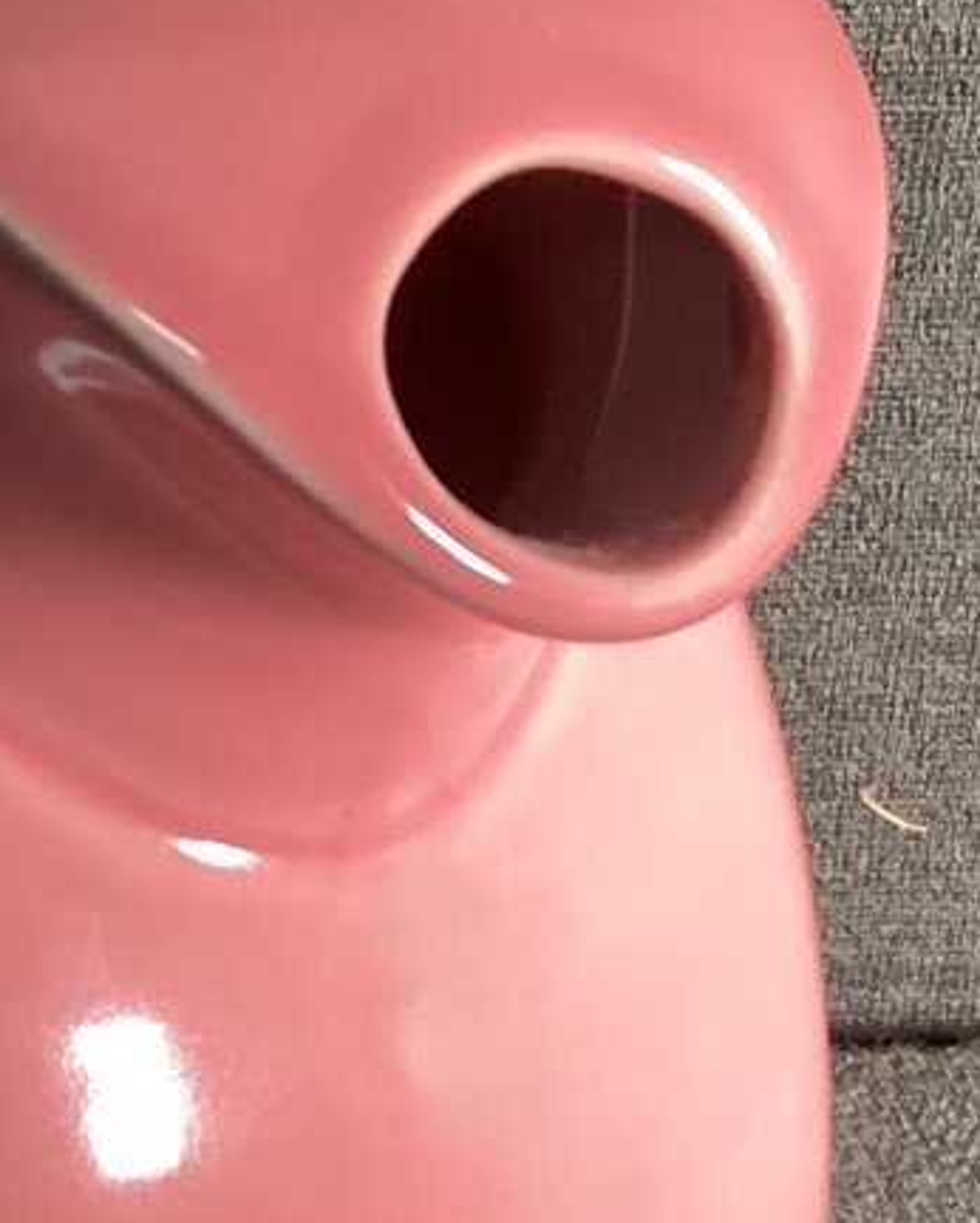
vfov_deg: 17.9
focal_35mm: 106
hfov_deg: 14.4
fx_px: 3840
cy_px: 1046
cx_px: 146
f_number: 2.4
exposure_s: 1/40
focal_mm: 3.3
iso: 320
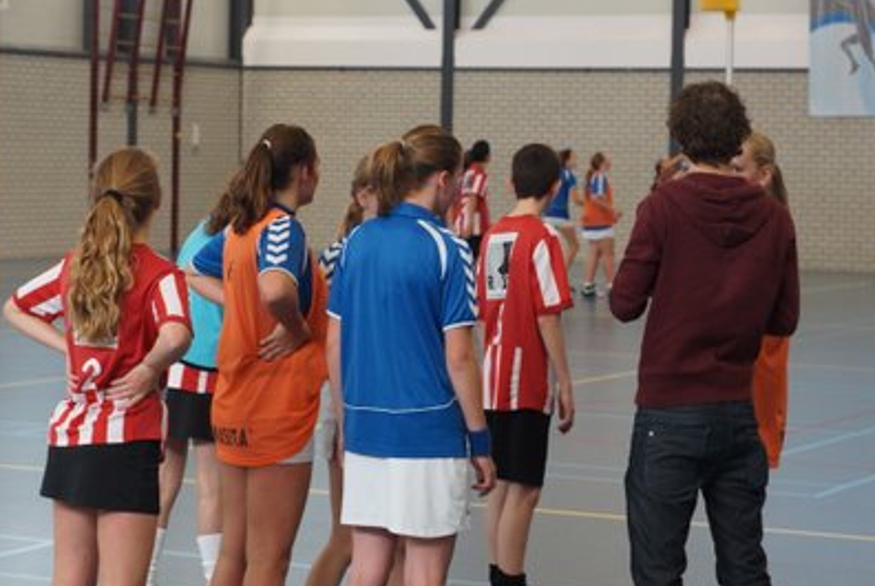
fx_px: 2214
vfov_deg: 15.1
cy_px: 313
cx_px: 435
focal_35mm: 91
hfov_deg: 22.4
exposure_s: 1/200
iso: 800
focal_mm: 50
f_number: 4
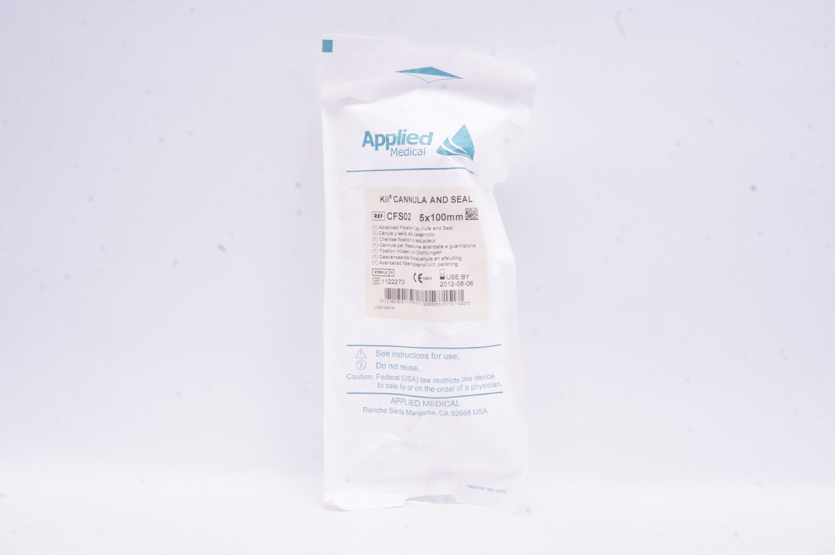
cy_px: 278
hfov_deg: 53.2
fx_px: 834
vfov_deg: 36.8
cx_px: 418
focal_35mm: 36
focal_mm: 24
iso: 1600
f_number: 22
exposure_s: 1/20
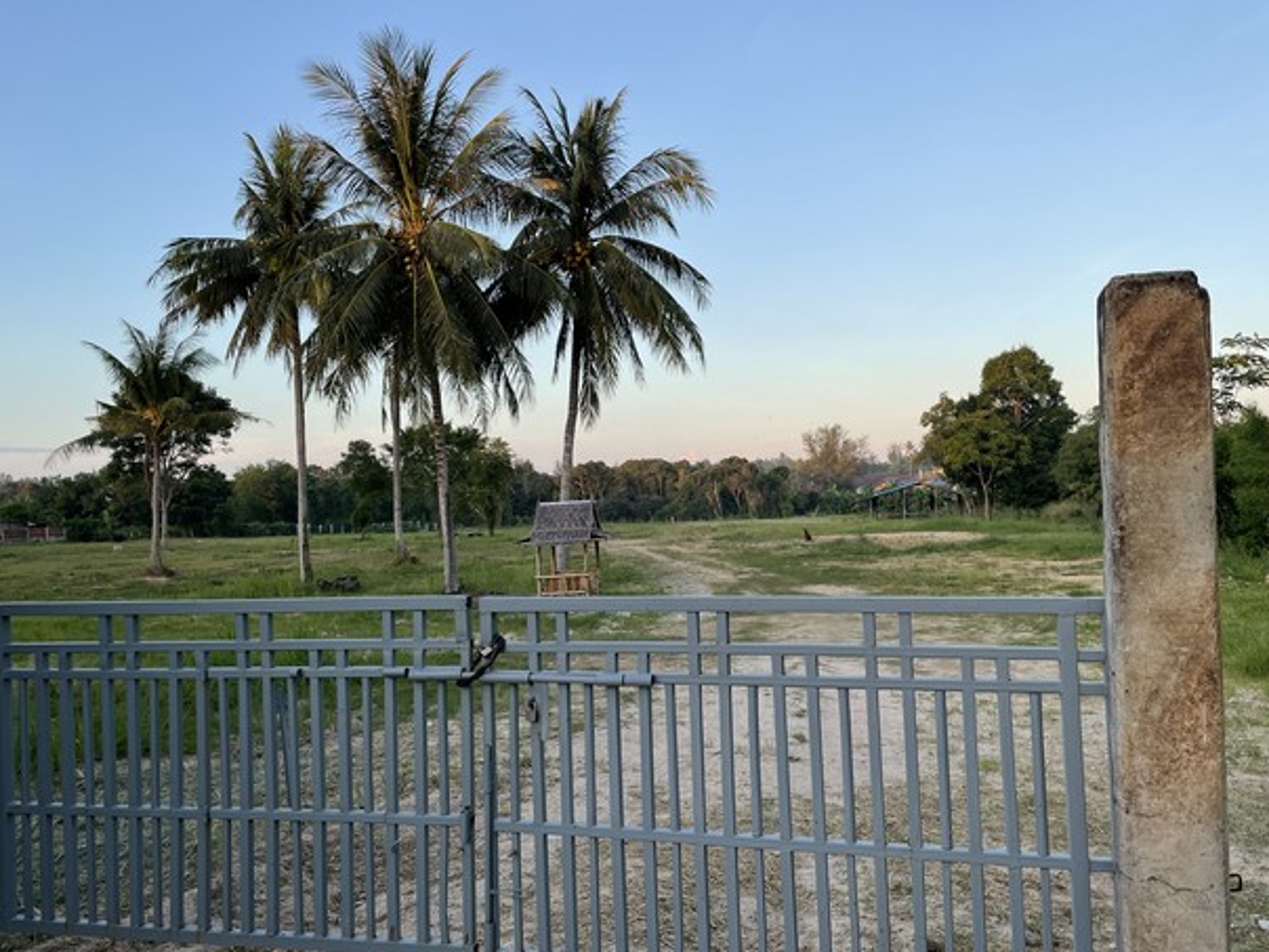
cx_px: 654
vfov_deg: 51.4
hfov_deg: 65.3
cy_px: 473
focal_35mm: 27
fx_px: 990
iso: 32
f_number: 1.6
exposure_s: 1/532
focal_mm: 4.2
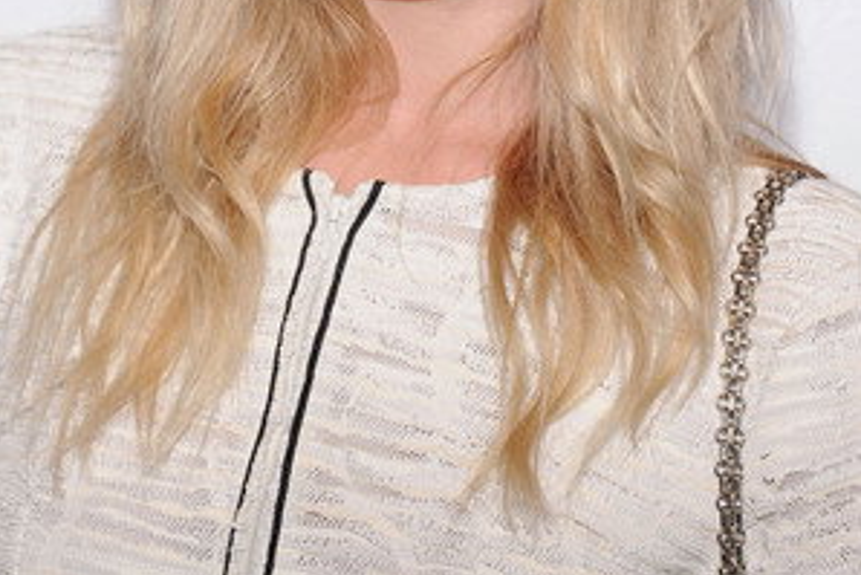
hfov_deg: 10.1
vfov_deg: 6.7
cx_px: 430
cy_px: -61
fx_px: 4881
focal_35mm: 204
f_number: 8
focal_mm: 135
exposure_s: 1/250
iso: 320
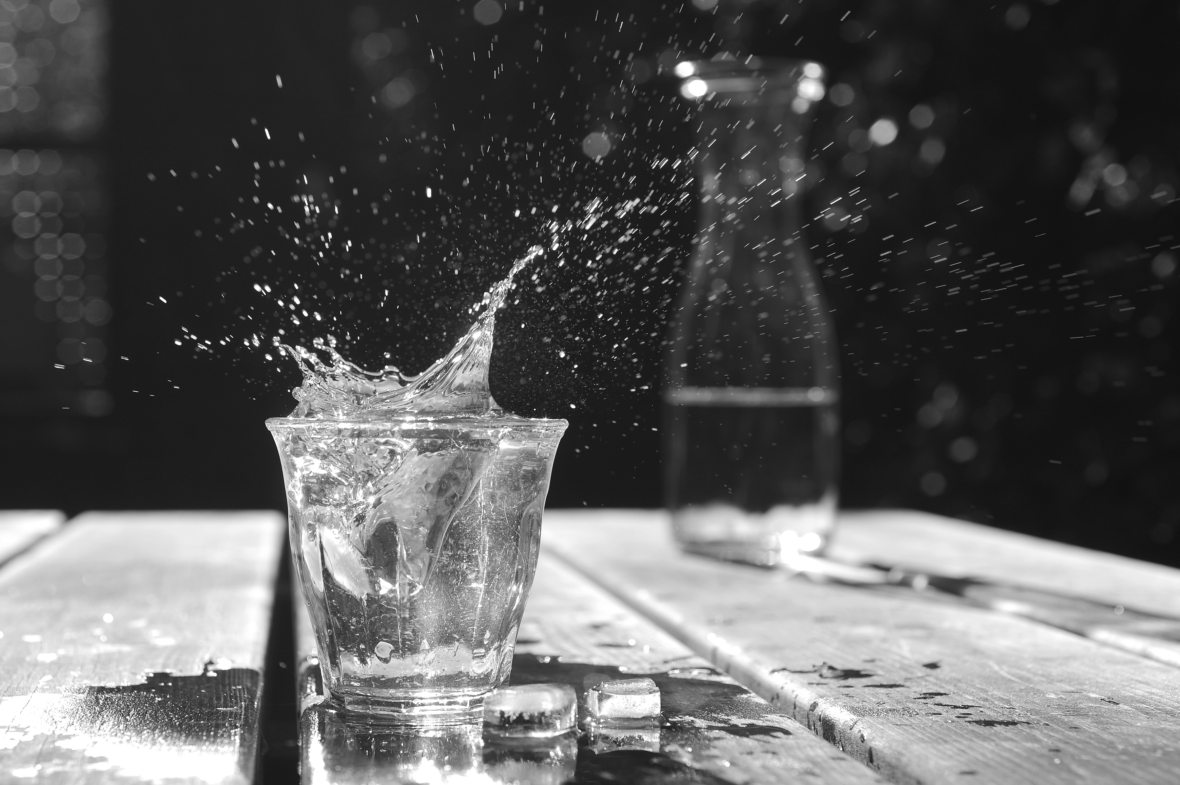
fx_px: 1802
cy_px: 392
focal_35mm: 55
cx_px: 590
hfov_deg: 36.3
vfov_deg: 24.6
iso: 200
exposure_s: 1/1000
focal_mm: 55
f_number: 5.6
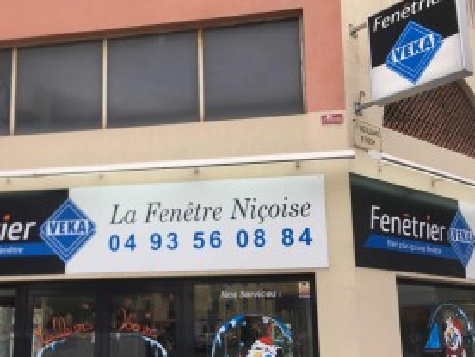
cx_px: 179
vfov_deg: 34.2
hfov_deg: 44.4
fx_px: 576
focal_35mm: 42
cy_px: 224
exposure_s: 1/247
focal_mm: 4.15
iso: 25
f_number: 2.2
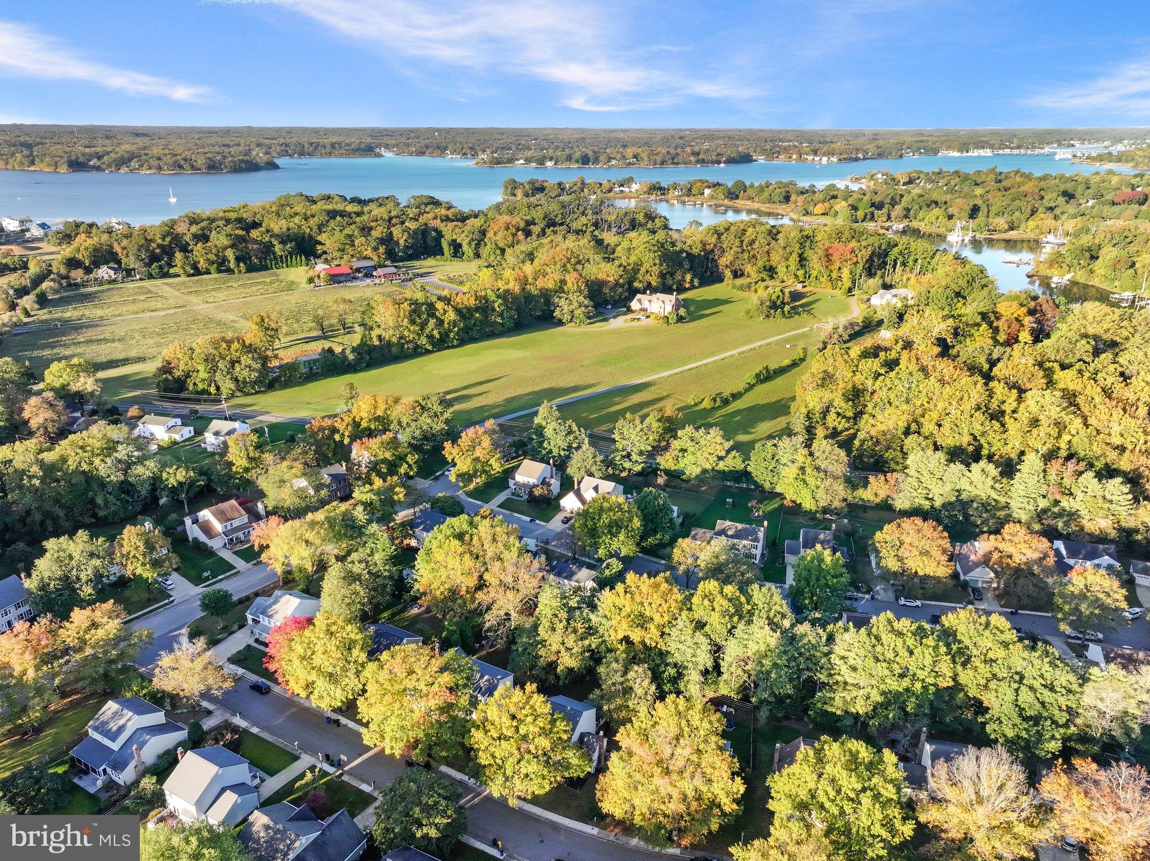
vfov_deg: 56.8
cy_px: 430
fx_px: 797
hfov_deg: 71.6
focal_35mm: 24
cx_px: 575
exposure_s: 1/500
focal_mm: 12.29
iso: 400
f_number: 5
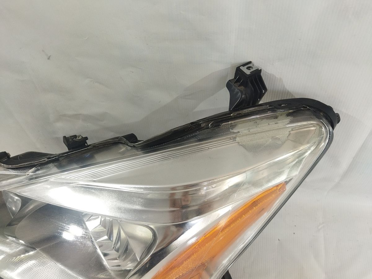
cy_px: 140
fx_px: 290
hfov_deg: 65.3
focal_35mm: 27
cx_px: 186
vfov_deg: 51.4
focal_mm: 4.71
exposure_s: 1/50
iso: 167
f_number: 1.79
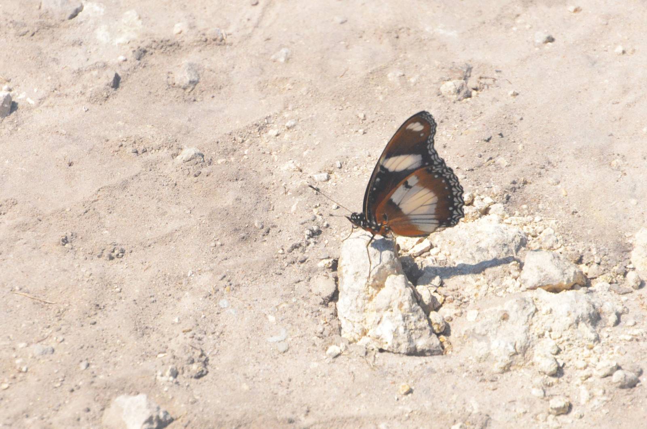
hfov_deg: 5.1
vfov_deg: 3.4
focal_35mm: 405
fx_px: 7264
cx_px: 324
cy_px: 214
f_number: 14
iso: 2500
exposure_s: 1/3200
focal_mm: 270
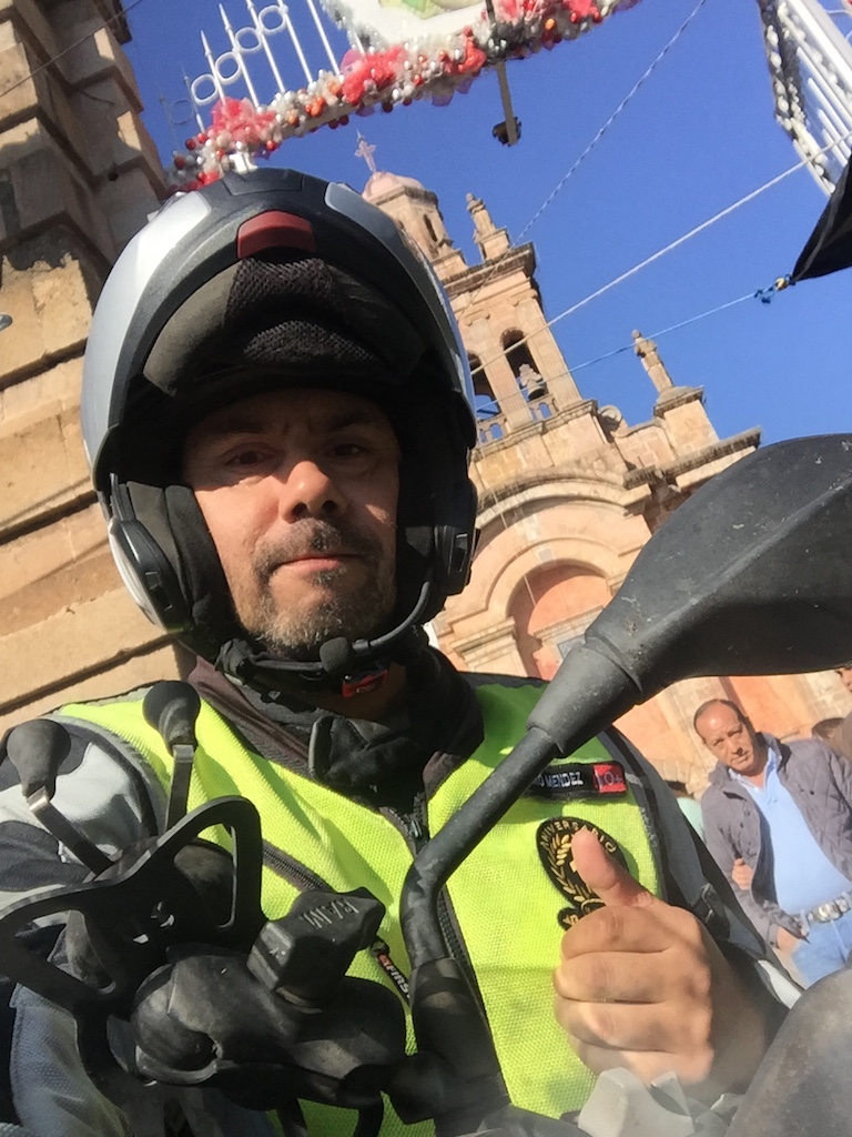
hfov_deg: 45.4
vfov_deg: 58.4
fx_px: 1017
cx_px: 426
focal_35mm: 31
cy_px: 568
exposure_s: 1/949
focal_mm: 2.65
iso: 32
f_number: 2.2
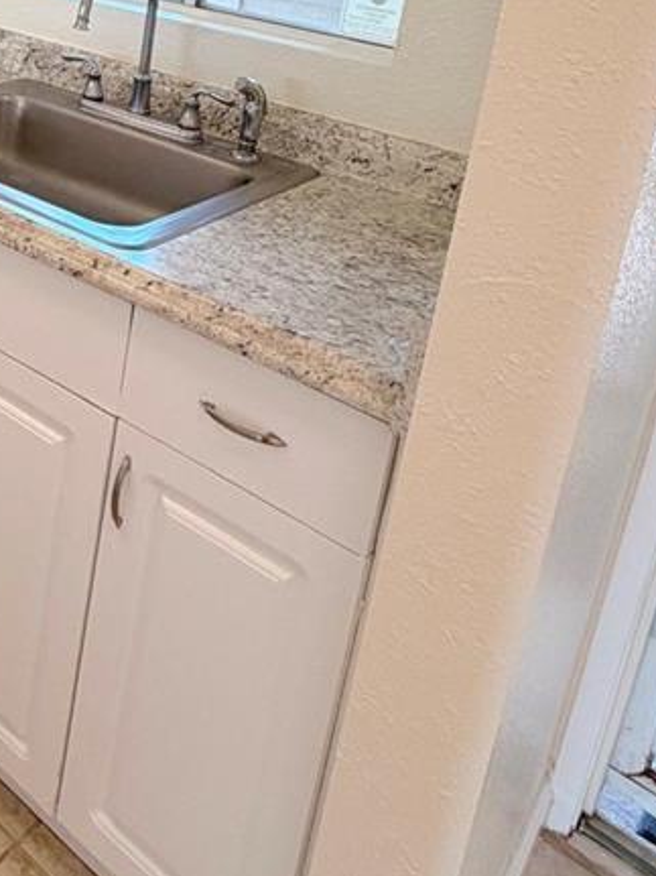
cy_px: 61
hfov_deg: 32.5
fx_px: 986
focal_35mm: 39
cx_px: -60
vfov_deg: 43.1
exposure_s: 1/120
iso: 80
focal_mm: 2.22
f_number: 2.2
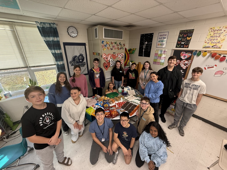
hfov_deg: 102.1
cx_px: 114
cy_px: 85
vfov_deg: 85.7
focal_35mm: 14
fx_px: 92
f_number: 2.2
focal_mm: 2.22
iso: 250
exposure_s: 1/99
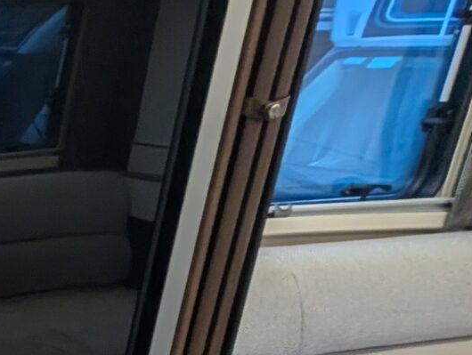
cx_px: -539
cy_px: 273
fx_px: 792
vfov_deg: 25.0
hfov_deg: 17.7
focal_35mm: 58
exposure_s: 1/47.5
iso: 92
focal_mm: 2.02
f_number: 1.7
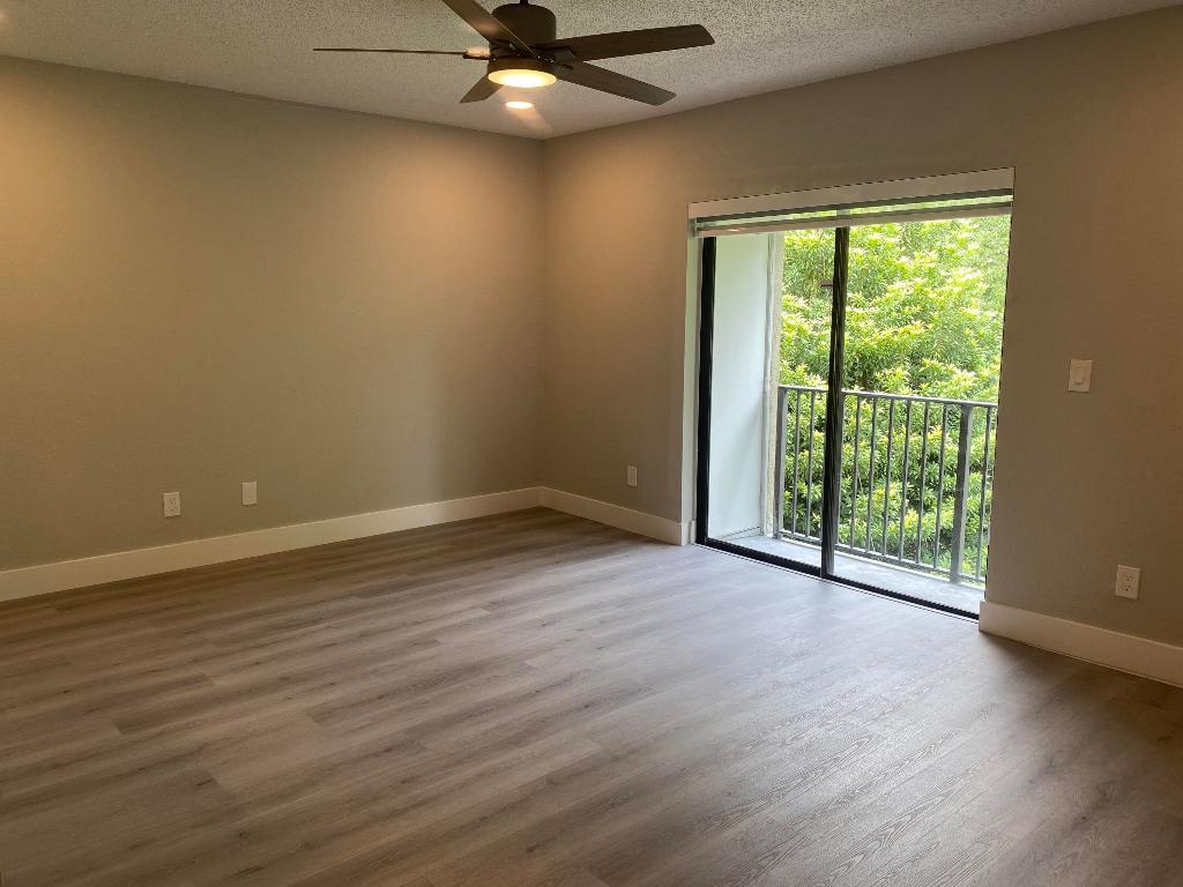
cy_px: 444
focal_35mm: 26
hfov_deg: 67.3
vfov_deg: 53.1
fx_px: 889
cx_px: 592
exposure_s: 1/120
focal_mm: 4.25
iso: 64
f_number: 1.8
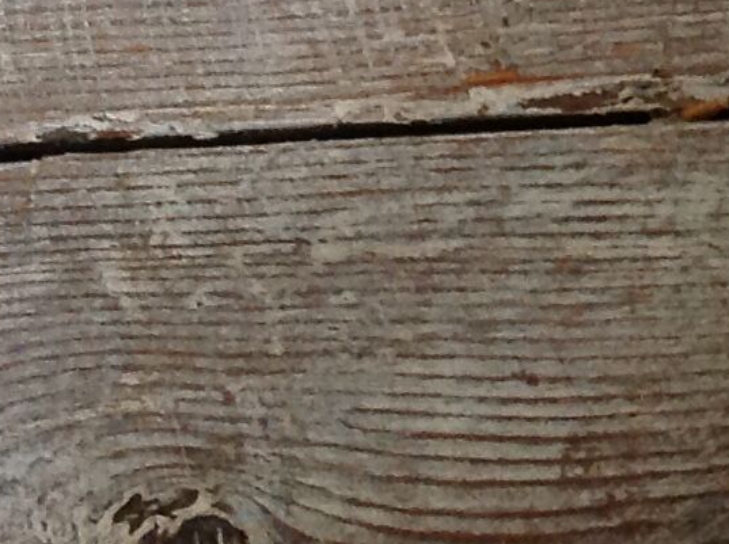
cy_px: -221
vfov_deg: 8.6
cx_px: 987
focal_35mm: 169
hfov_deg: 11.4
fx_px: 3554
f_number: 2.4
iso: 160
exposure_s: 1/15
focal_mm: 4.28
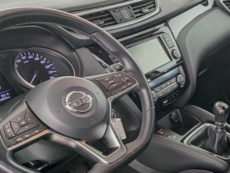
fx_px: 293
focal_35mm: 44
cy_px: 155
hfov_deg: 34.7
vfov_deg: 31.4
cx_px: 272
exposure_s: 1/52.3
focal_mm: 2.35
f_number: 2.2
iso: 66
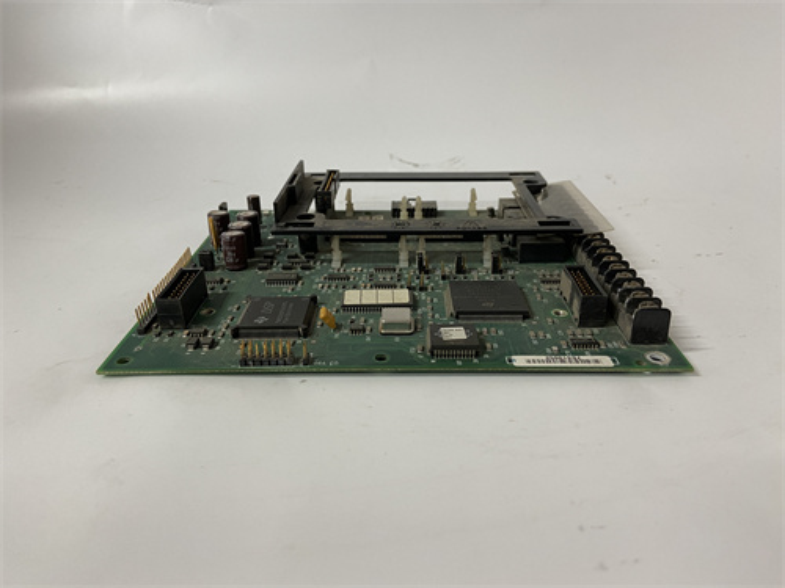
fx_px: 590
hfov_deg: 67.3
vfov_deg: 53.1
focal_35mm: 26
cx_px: 392
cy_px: 294
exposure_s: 1/50
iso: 100
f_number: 1.8
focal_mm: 4.25
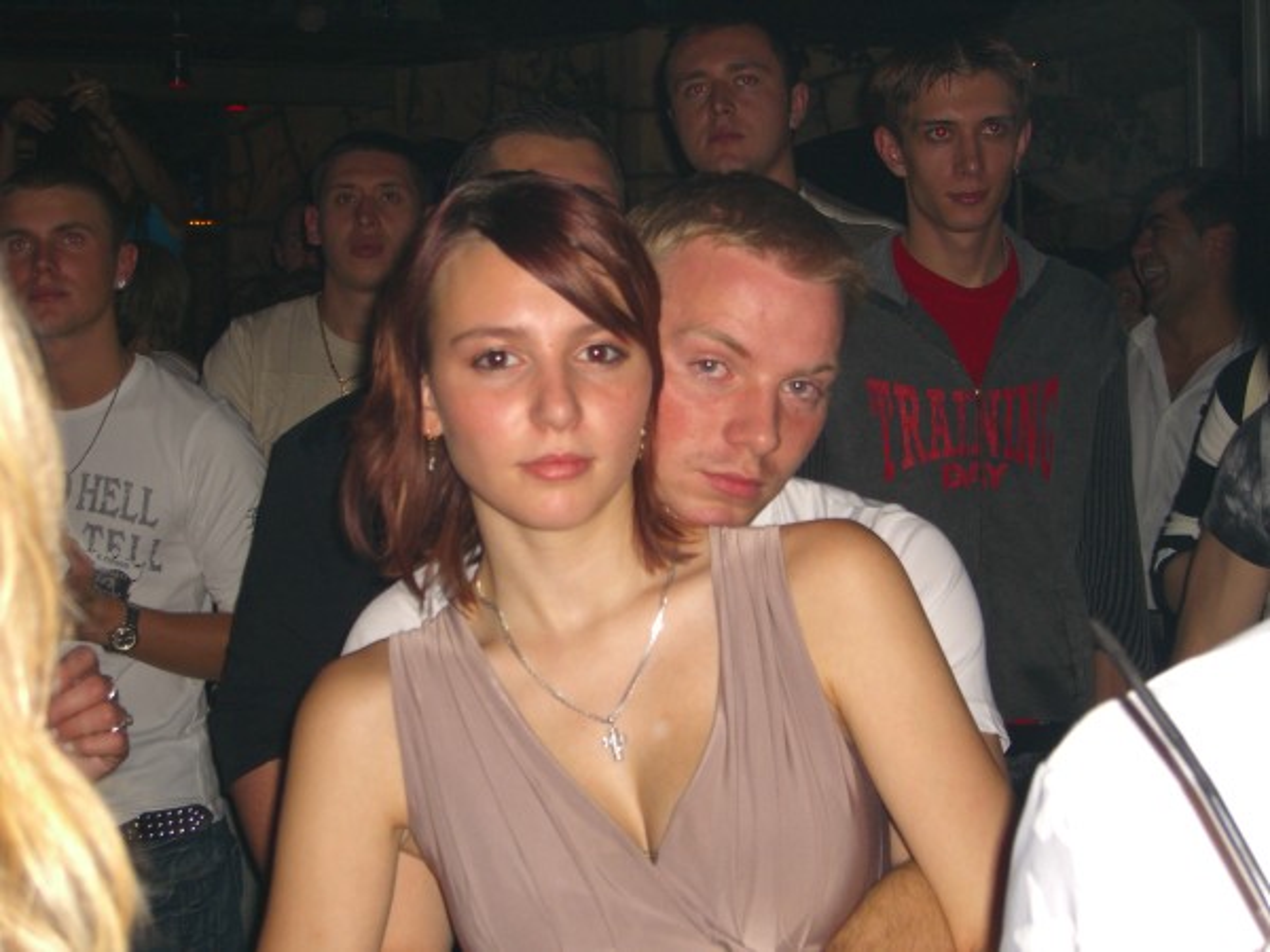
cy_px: 476
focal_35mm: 57
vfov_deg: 25.7
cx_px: 635
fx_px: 2091
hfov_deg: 33.8
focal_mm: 11.8
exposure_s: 1/60
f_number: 3.6
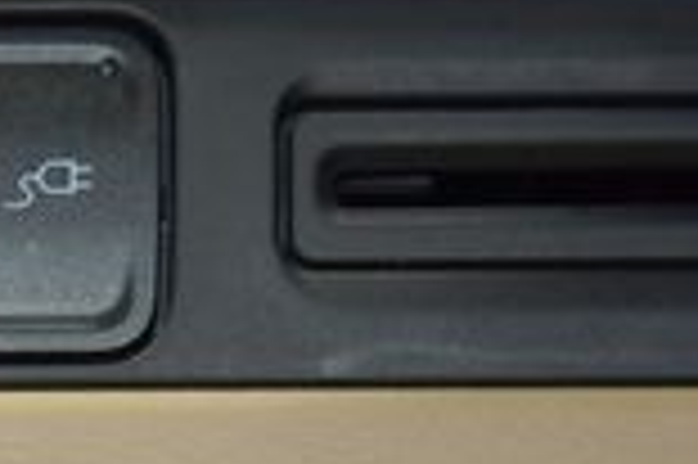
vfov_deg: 6.3
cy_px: 858
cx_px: -203
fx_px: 4087
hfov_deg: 9.6
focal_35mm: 211
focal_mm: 34
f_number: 4
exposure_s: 1/15
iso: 400
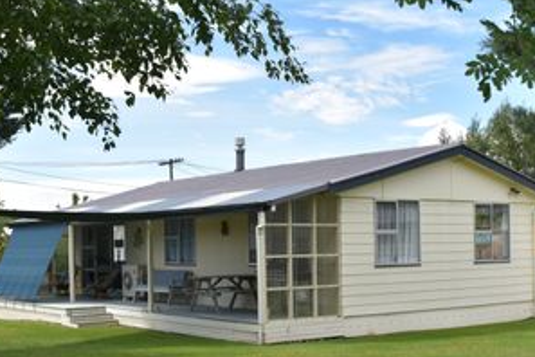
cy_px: 264
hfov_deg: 34.8
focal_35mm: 57
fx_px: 847
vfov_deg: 23.6
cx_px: 196
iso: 100
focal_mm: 24
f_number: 10
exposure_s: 1/200
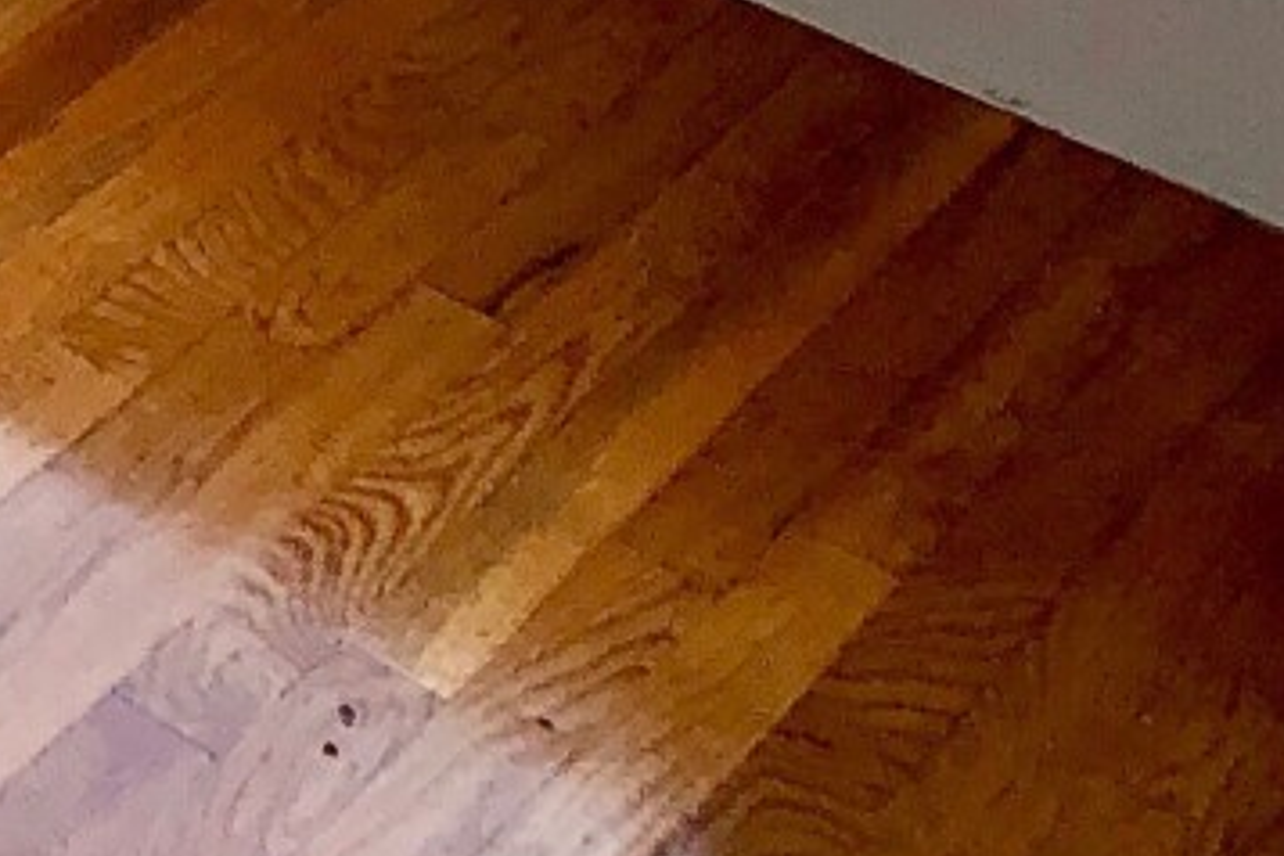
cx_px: -1874
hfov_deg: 10.5
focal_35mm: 167
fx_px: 5956
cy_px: -1752
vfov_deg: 7.3
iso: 25
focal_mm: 3.99
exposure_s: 1/120
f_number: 1.8
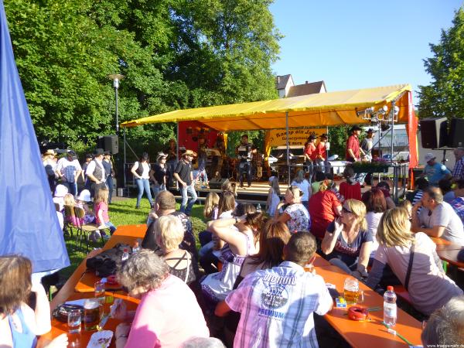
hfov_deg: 69.4
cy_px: 174
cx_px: 232
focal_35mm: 25
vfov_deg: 54.9
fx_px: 335
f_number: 3.1
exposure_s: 1/250
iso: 100
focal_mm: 4.5
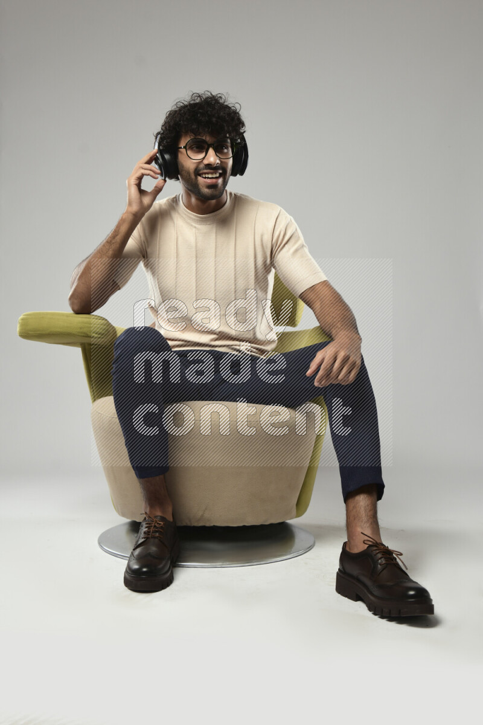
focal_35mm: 40
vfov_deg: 48.5
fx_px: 805
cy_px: 362
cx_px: 242
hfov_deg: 33.4
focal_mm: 40
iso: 400
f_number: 5.6
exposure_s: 1/125
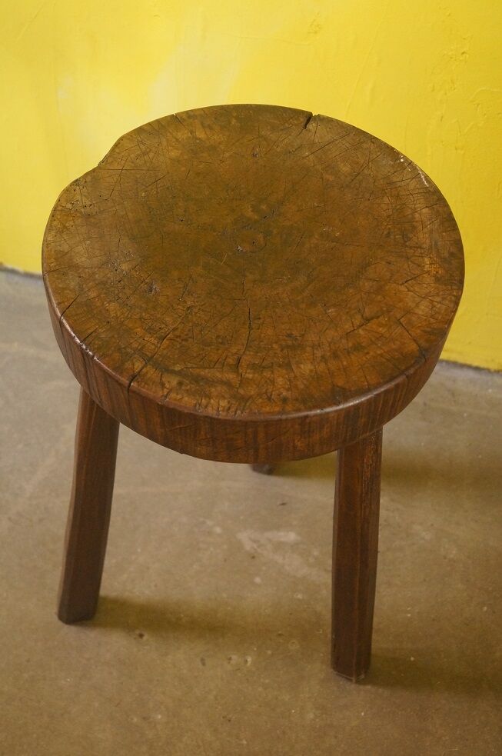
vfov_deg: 38.2
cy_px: 378
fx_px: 1090
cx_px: 251
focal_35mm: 52
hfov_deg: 25.9
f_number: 4.5
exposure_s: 1/60
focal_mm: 35
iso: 2000
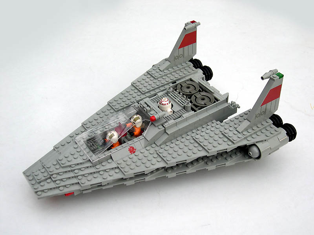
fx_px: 426
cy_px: 118
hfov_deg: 40.4
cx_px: 157
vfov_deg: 30.9
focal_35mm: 47
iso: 100
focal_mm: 10.1
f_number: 3.1
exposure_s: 1/175
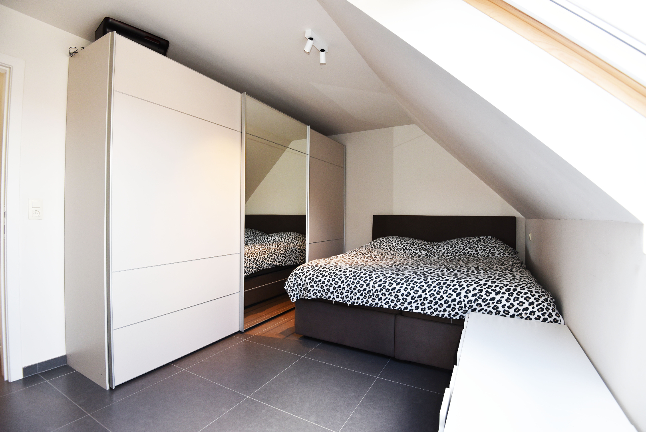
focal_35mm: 16
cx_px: 323
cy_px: 216
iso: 800
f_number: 5.6
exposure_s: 1/125
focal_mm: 16
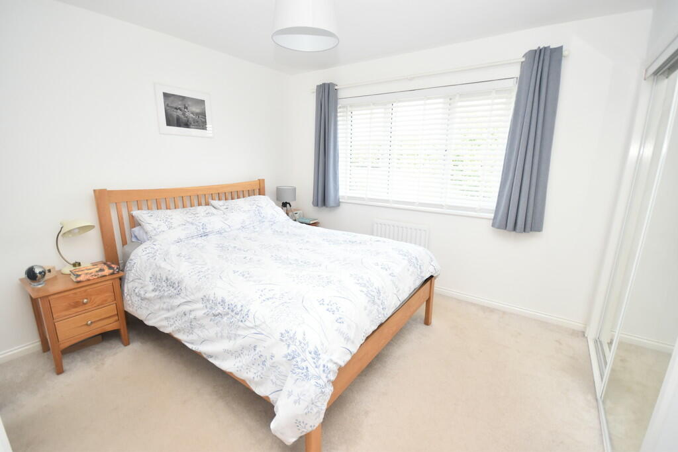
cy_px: 226
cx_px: 339
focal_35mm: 15
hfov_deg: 100.4
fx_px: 283
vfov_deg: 77.3
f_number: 4.5
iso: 800
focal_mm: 10
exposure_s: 1/160
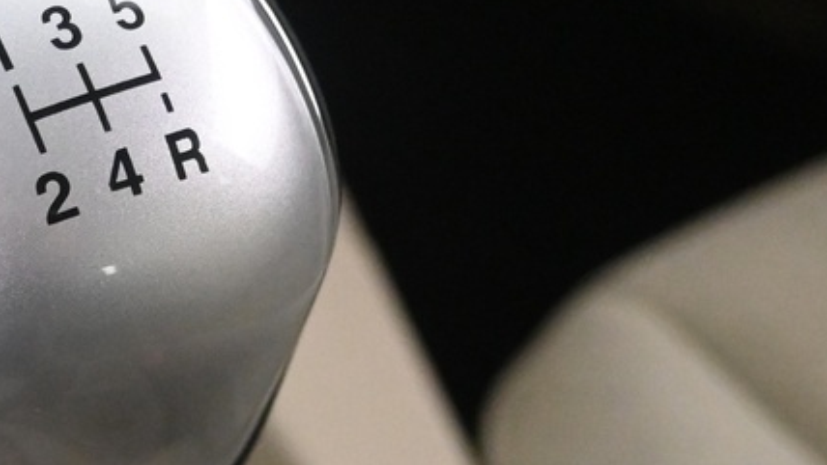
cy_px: 600
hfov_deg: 17.7
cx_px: 56
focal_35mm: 119
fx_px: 2610
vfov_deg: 10.0
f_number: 3.8
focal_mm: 20
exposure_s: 1/25
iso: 3200
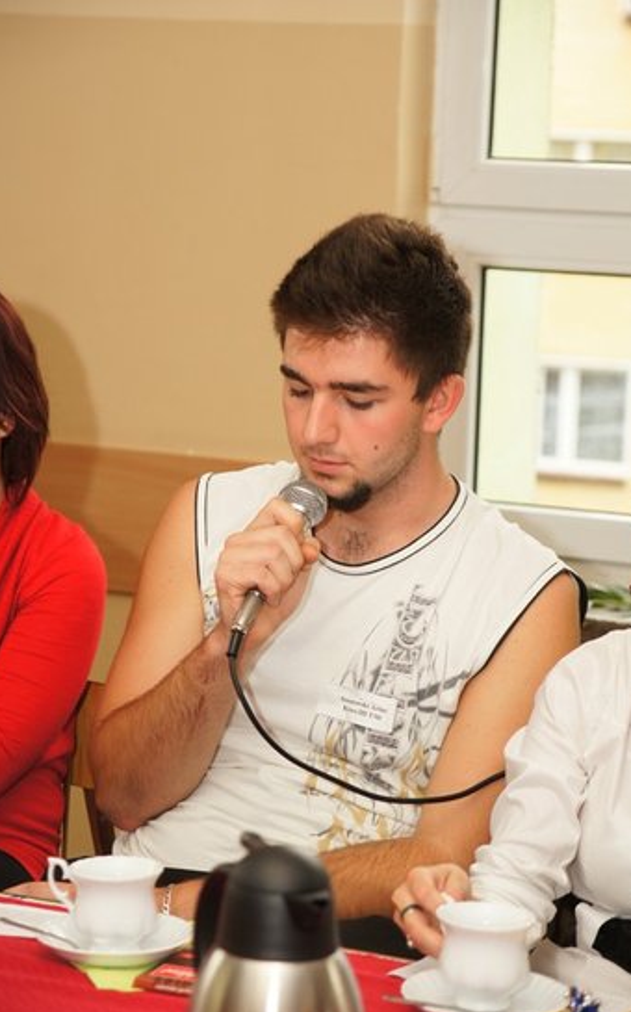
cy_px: 507
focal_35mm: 108
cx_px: 301
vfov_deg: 19.3
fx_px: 2976
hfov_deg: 12.1
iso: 400
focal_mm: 70
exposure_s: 1/125
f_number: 4
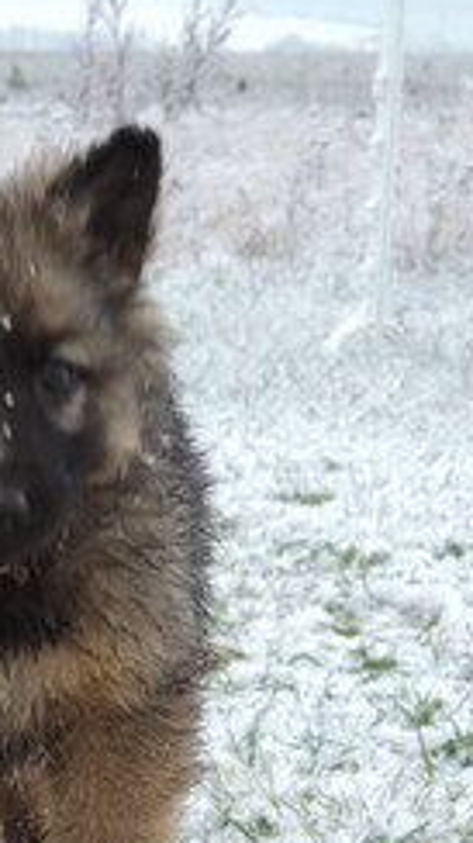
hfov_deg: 7.5
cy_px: 591
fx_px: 3595
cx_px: 14
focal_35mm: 161
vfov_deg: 13.3
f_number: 4.1
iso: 400
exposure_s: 1/160
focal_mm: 16
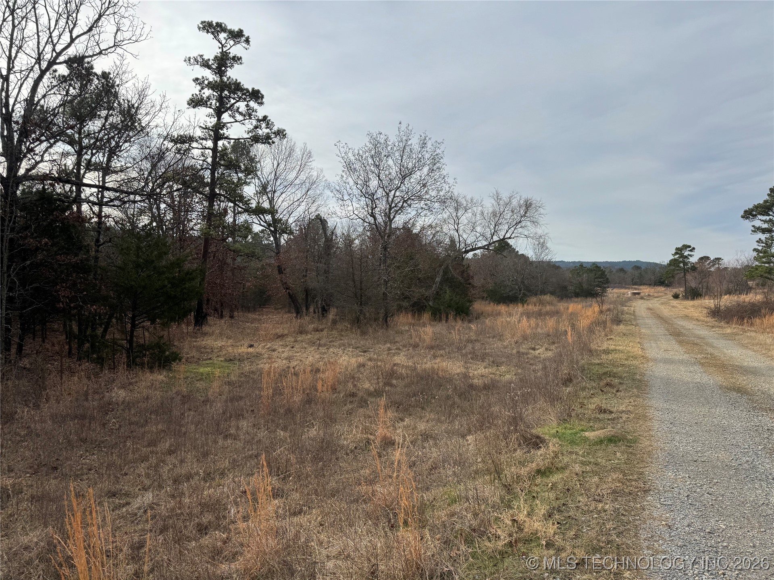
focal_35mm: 24
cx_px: 387
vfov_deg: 56.8
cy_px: 290
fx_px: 537
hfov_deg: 71.6
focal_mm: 6.76
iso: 80
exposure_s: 1/4608
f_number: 1.78
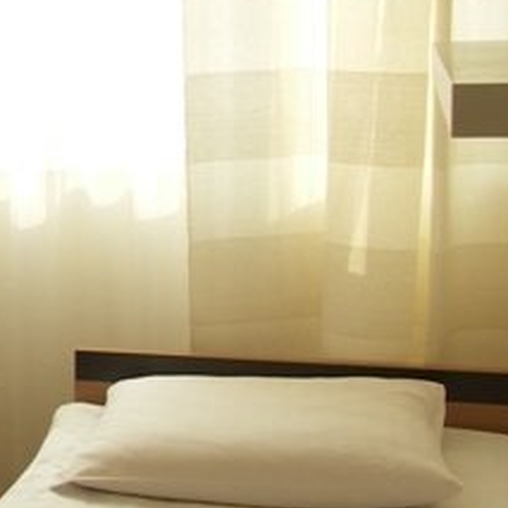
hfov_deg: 16.6
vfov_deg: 18.7
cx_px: -301
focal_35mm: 93
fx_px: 1544
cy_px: 262
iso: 50
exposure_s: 1/80
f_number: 3.5
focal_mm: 7.2
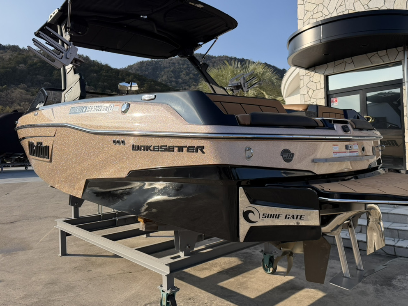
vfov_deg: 48.2
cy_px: 139
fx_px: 342
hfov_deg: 61.2
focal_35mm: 29
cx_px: 241
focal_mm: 6.76
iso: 100
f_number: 1.78
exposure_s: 1/4405
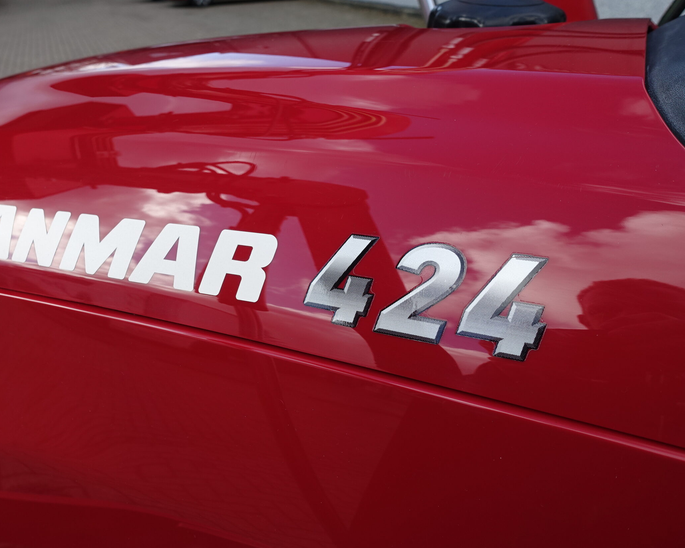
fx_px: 568
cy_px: 274
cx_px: 279
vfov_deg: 51.5
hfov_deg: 61.7
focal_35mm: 28
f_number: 4
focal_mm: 8.8
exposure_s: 1/400
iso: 125
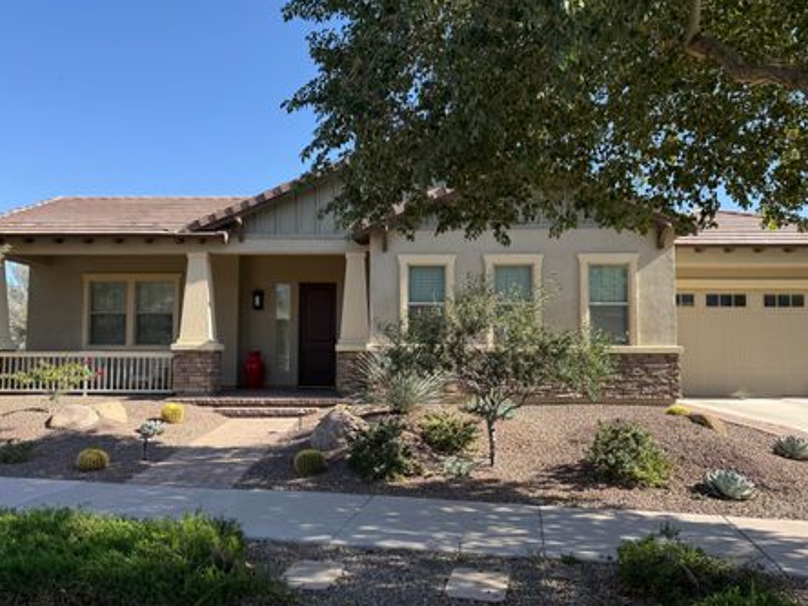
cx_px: 360
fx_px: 630
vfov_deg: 51.4
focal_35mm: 27
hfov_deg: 65.1
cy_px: 308
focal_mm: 6.76
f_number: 1.78
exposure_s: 1/2000
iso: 80
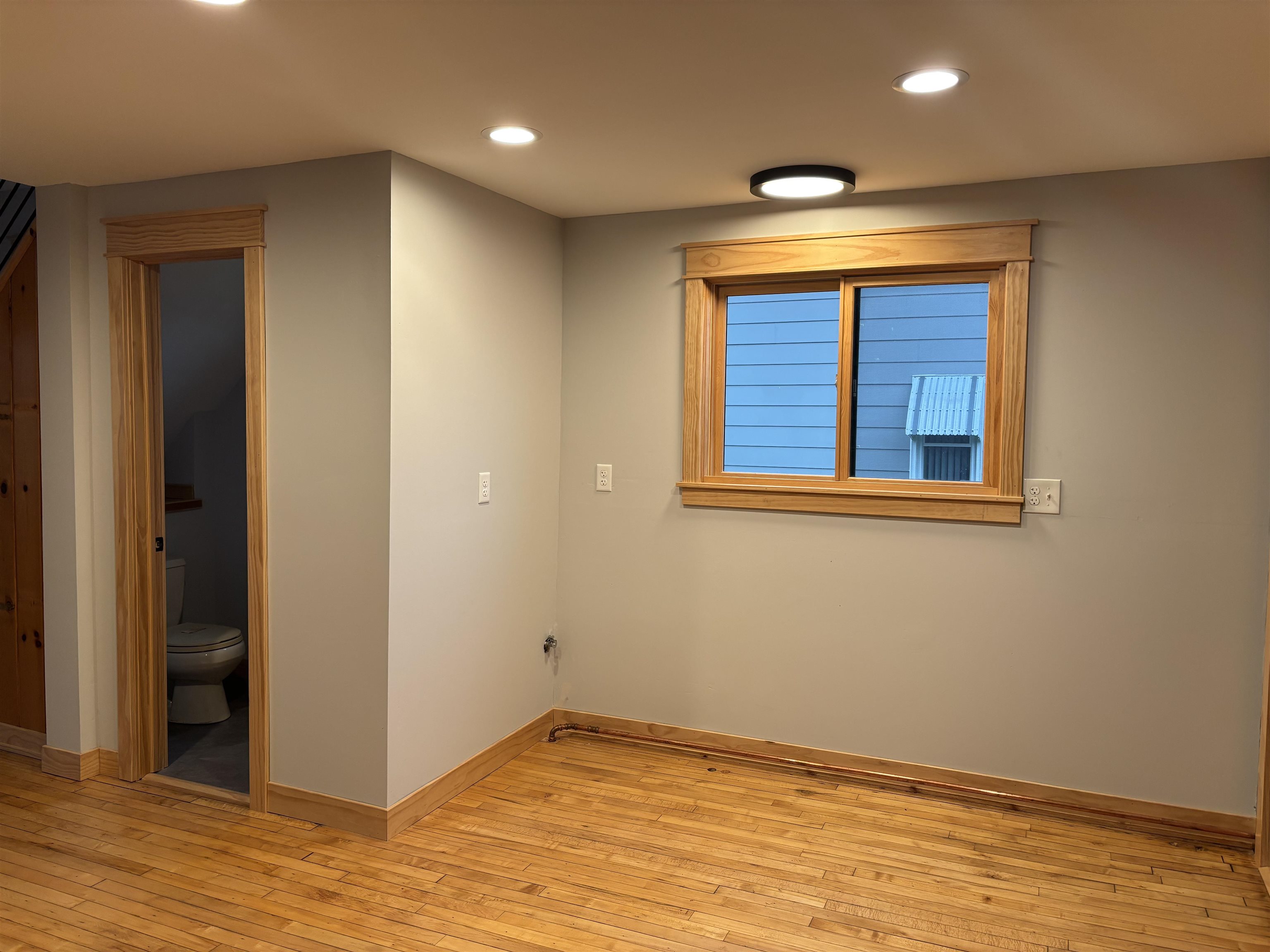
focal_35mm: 26
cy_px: 476
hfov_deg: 67.3
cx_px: 635
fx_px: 954
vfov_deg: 53.1
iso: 125
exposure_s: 1/120
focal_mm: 5.96
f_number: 1.6
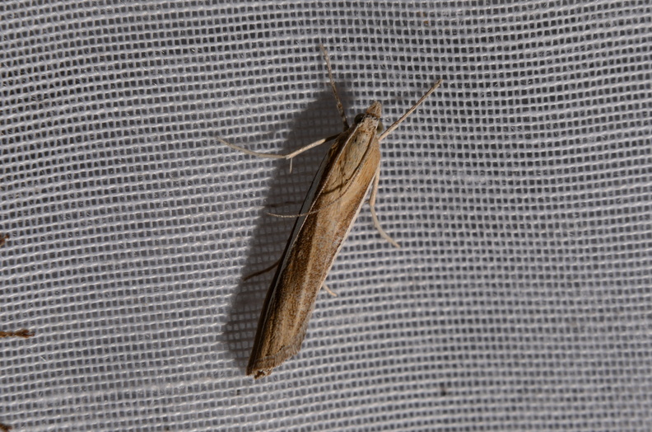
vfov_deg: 10.7
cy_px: 216
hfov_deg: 16.1
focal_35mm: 128
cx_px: 326
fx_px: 2304
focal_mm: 85
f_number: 25
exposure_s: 1/60
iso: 100
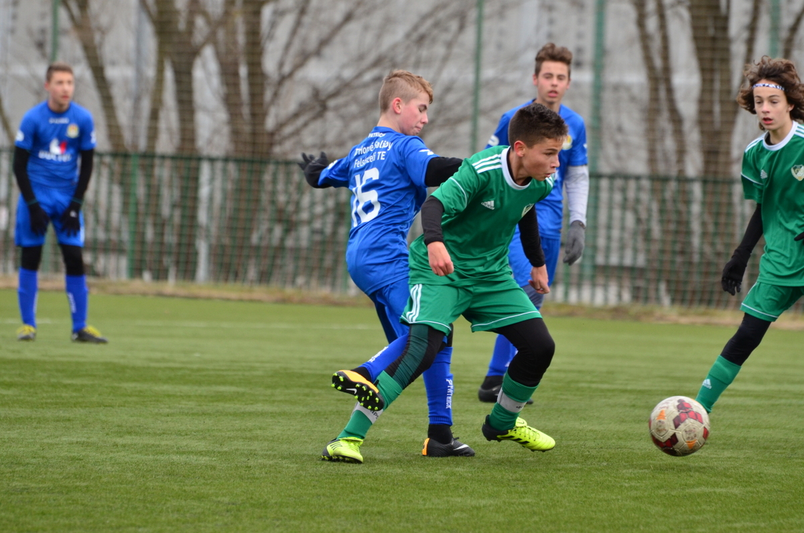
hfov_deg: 5.7
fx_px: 8024
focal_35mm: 360
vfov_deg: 3.8
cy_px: 266
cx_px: 402
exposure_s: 1/640
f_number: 5.6
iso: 800
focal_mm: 240
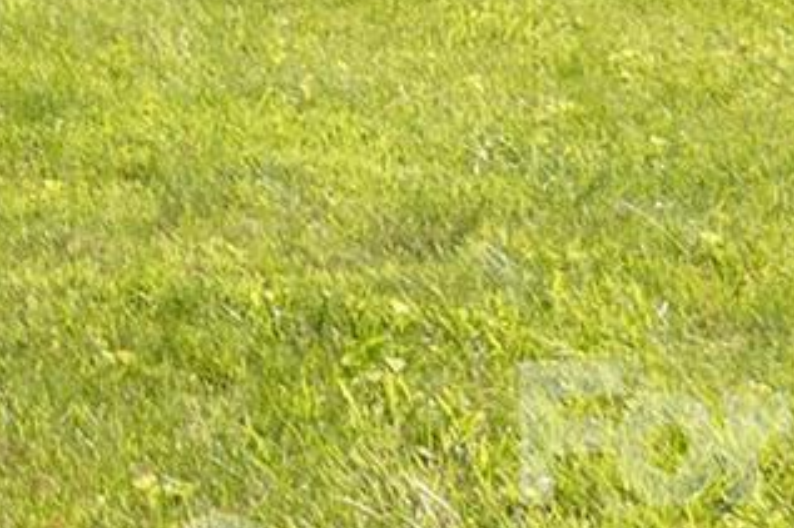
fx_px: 4276
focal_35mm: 194
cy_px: -873
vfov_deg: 6.6
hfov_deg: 9.3
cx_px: -1220
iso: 320
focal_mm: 30
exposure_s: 1/1000
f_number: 7.1
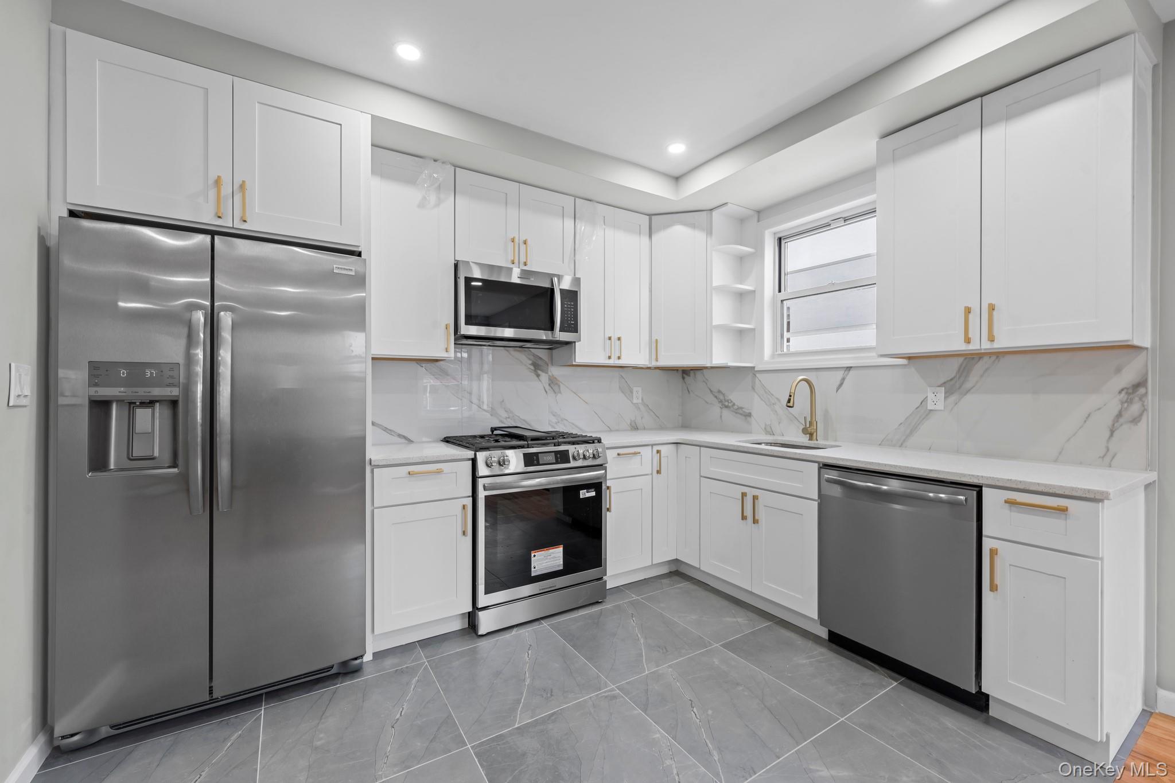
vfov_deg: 81.2
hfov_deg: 104.3
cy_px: 392
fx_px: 457
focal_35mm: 14
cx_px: 588
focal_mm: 14
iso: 200
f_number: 10
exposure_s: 1/3
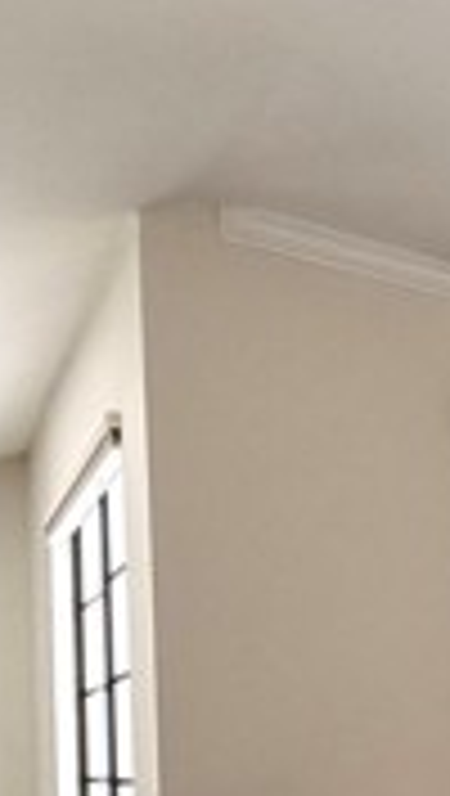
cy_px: 774
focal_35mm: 55
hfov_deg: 15.6
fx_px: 1163
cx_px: 986
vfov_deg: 34.8
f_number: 2.2
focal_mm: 2.22
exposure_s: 1/120
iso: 160
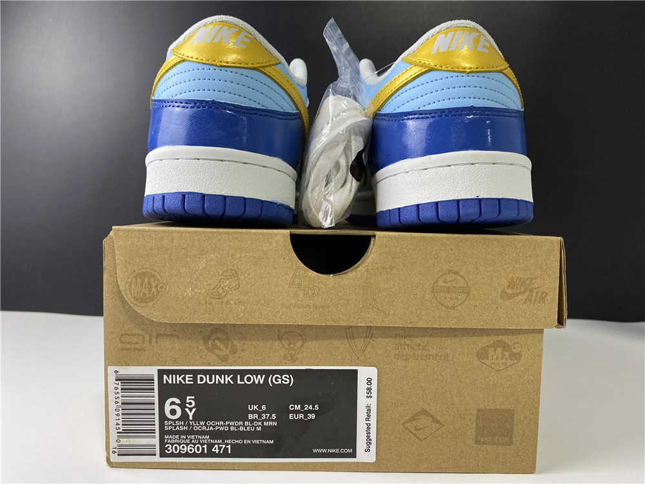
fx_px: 484
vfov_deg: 53.1
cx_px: 322
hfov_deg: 67.3
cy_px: 242
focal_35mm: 26
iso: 160
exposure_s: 1/60
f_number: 1.8
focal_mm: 4.25
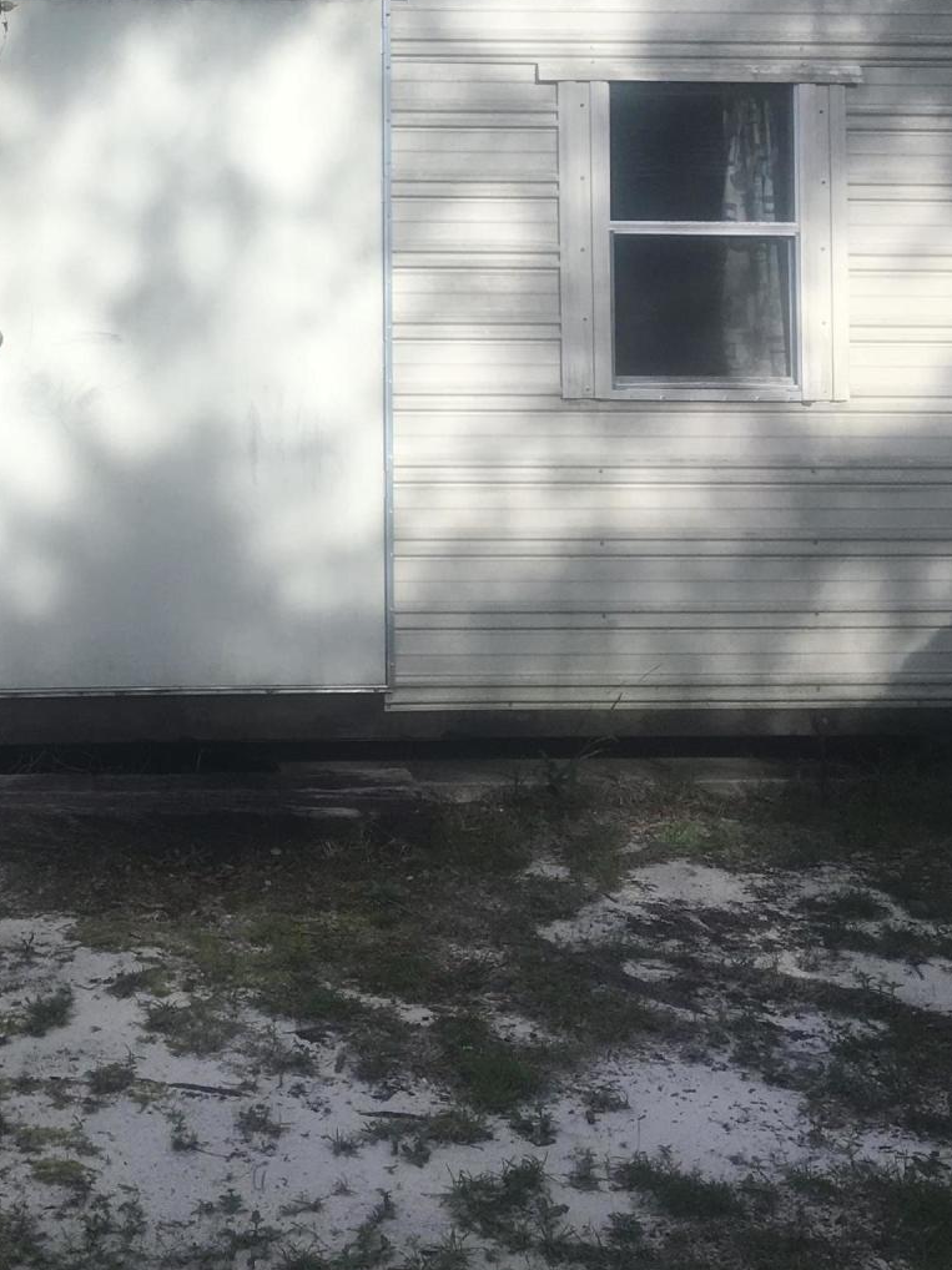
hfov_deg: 25.0
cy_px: 133
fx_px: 2091
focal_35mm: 57
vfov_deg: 32.2
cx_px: 129
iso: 25
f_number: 2.2
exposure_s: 1/845
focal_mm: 4.15
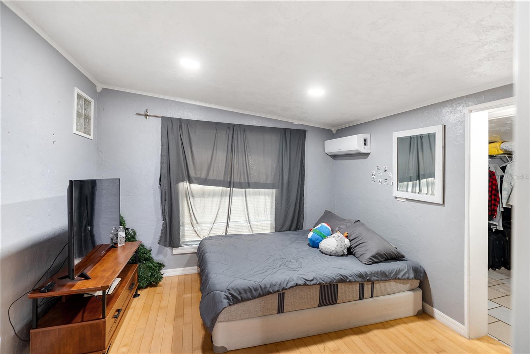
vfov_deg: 73.8
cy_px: 177
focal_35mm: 16
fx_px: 236
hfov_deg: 96.7
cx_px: 265
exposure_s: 1/100
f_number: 2.8
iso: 800
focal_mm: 16
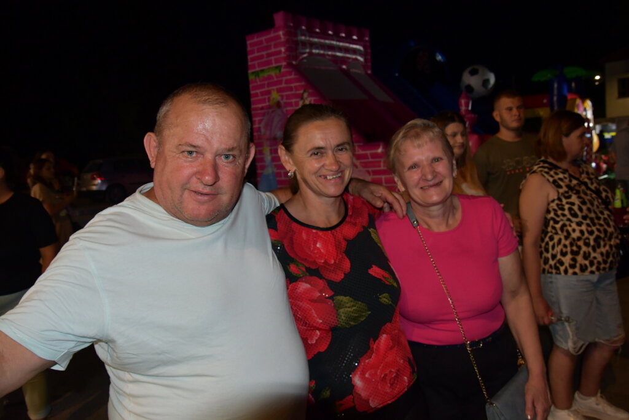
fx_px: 524
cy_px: 210
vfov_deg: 43.6
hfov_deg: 61.9
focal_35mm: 30
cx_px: 314
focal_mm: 20
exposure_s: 1/60
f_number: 5.6
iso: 1250
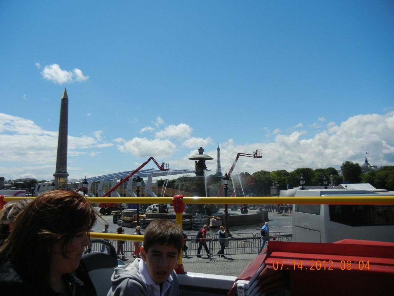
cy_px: 148
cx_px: 197
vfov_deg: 46.8
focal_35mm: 30
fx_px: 341
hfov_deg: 60.0
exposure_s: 1/838
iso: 160
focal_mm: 5.4
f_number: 7
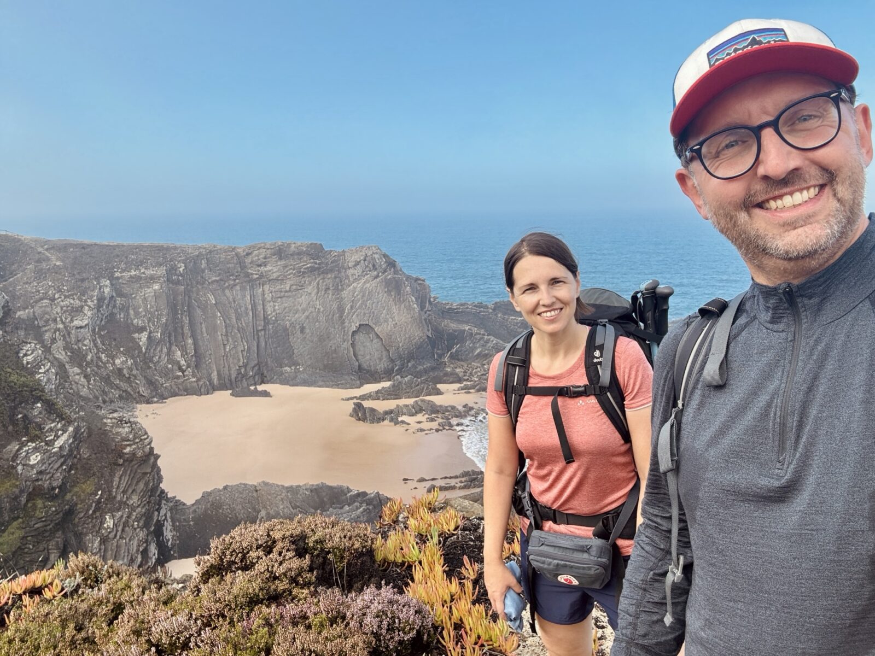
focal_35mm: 23
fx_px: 581
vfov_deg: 58.9
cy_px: 328
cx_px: 438
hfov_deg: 73.9
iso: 25
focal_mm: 2.69
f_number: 1.9
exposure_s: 1/569
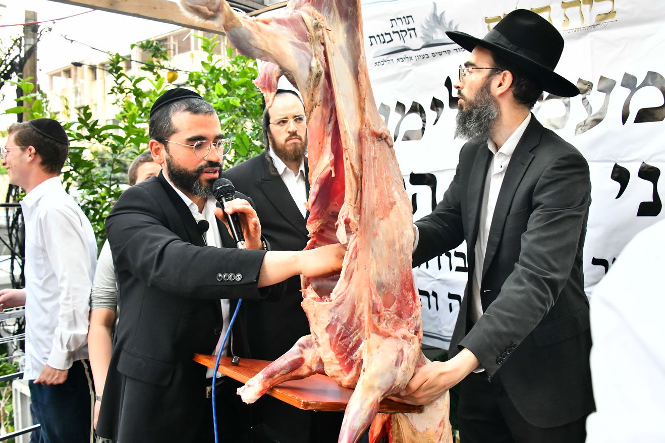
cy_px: 209
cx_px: 319
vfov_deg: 38.9
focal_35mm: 34
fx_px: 628
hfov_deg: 55.8
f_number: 5.6
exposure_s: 1/250
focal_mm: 32
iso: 4000
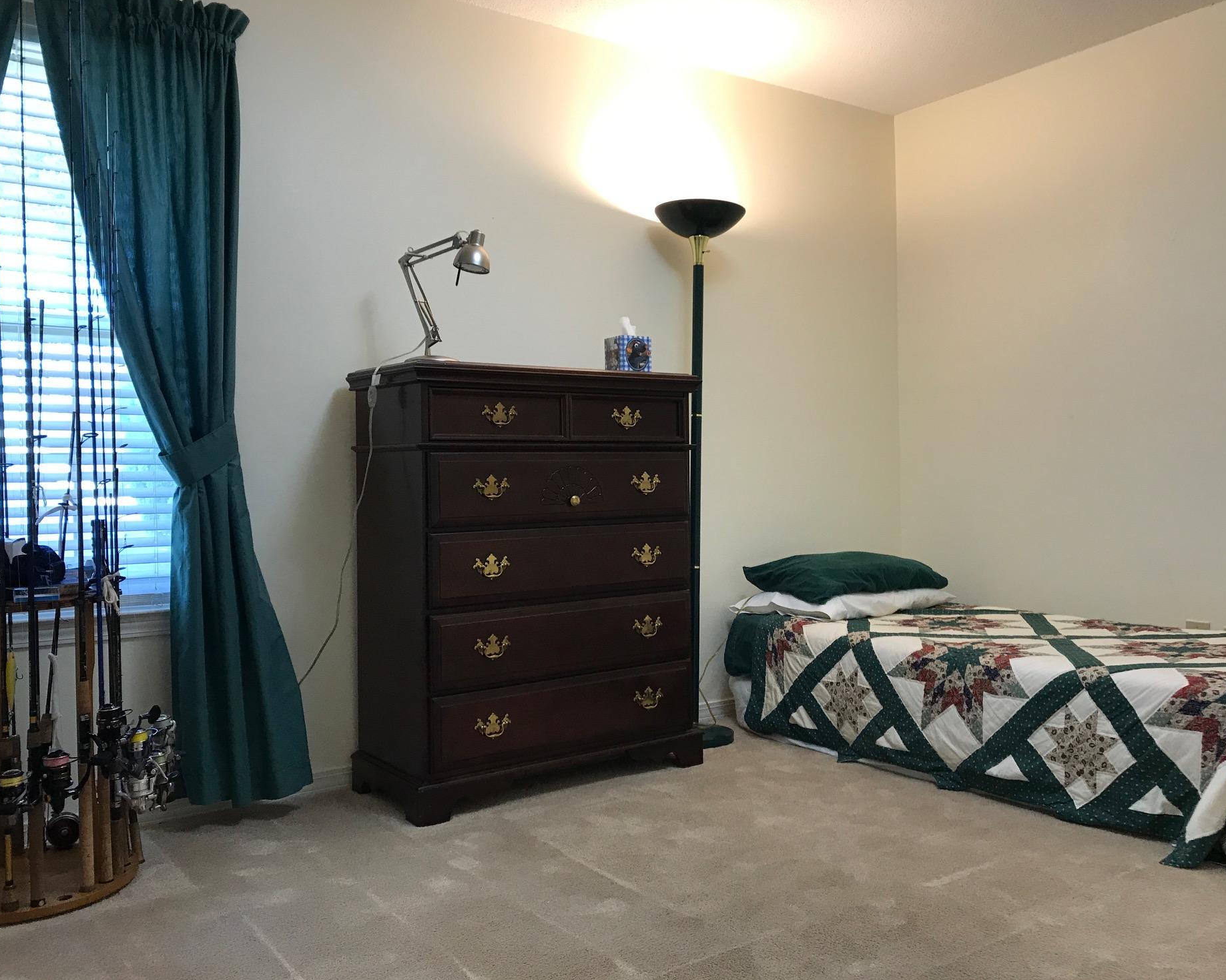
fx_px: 1088
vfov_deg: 48.5
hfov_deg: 58.7
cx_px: 656
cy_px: 476
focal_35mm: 30
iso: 32
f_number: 1.8
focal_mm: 3.99
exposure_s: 1/30
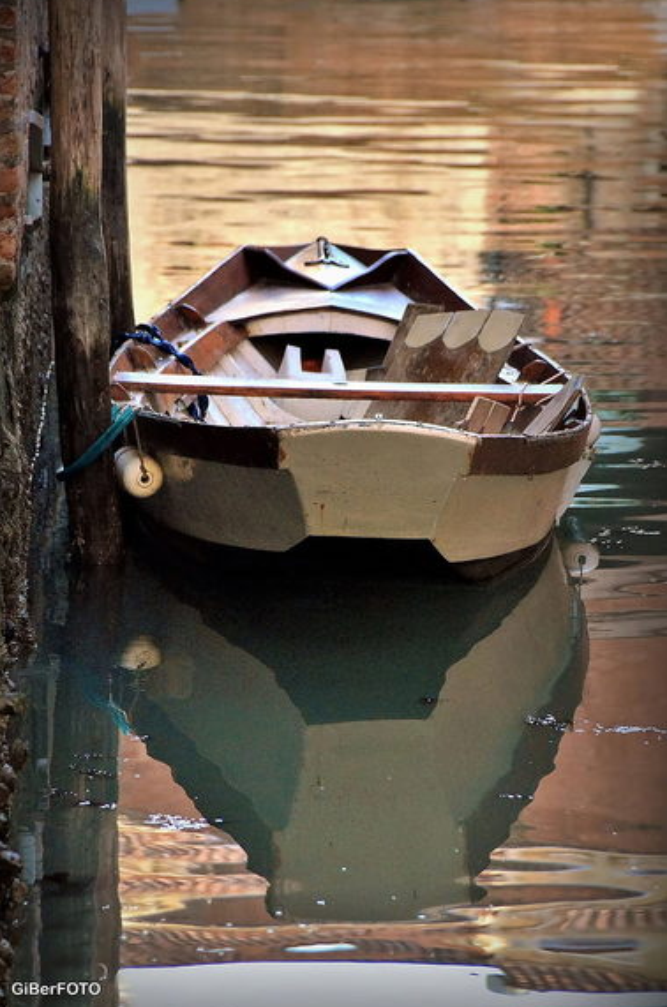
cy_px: 503
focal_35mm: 394
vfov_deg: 5.2
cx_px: 320
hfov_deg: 3.5
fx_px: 11003
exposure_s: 1/500
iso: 3200
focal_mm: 250
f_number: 11
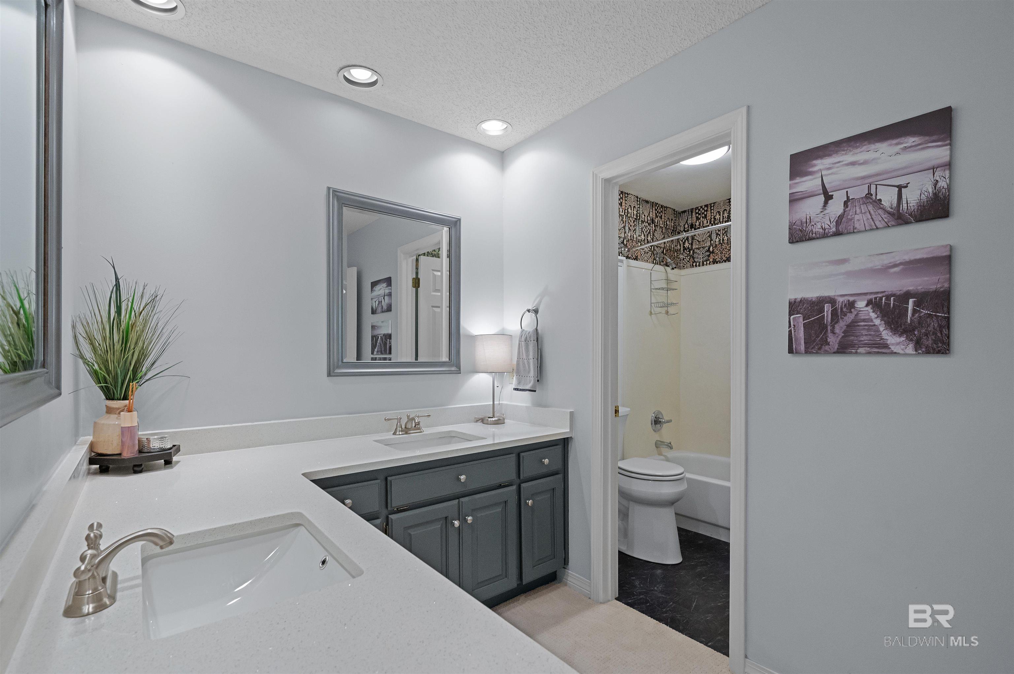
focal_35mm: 16
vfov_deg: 73.7
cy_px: 337
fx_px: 450
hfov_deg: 96.8
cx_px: 507
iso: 1600
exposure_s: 1/60
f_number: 8
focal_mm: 16
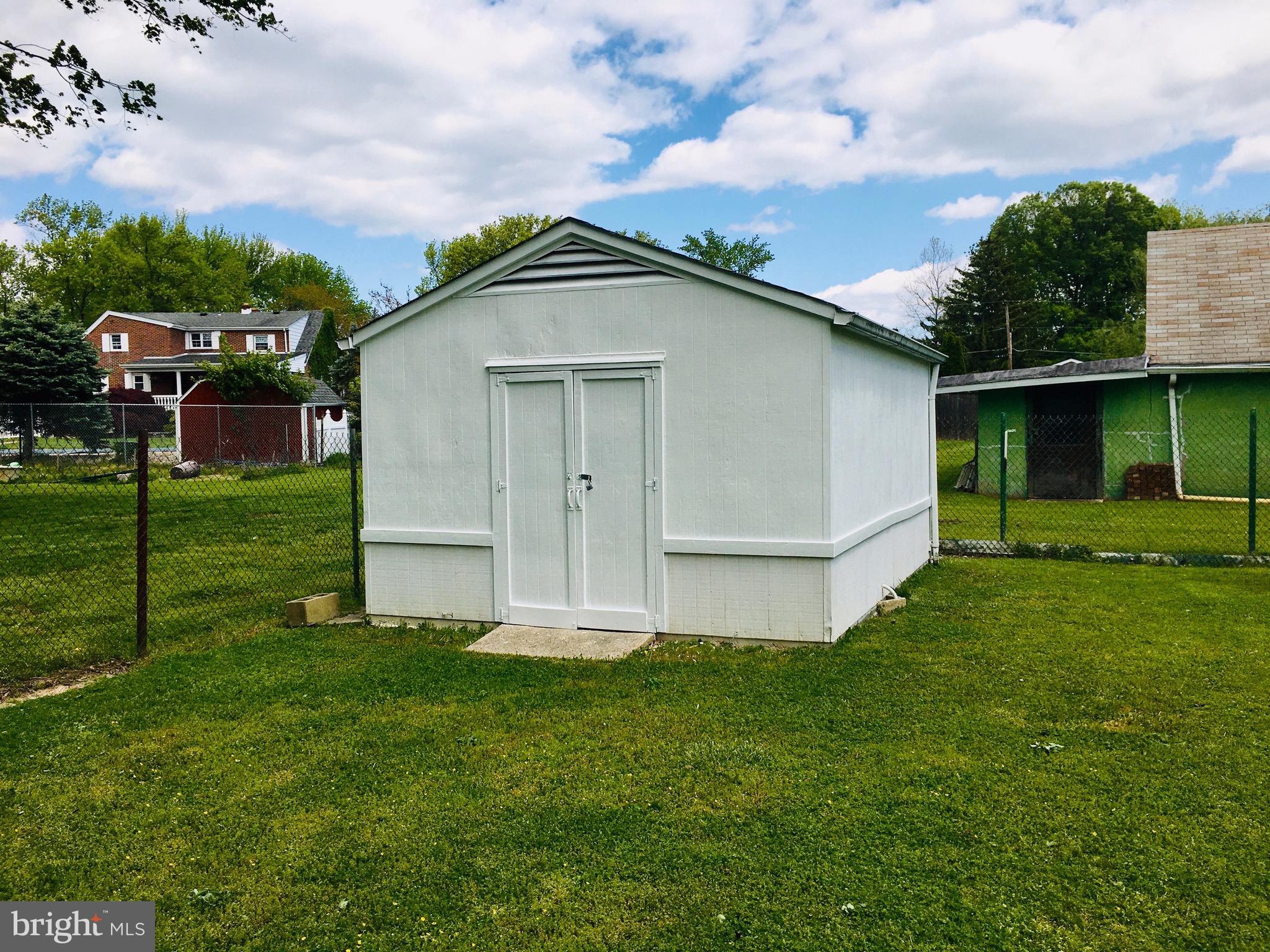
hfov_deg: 61.7
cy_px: 476
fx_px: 1064
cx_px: 635
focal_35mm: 29
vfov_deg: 48.2
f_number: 2.2
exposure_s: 1/2079
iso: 25
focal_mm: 4.15
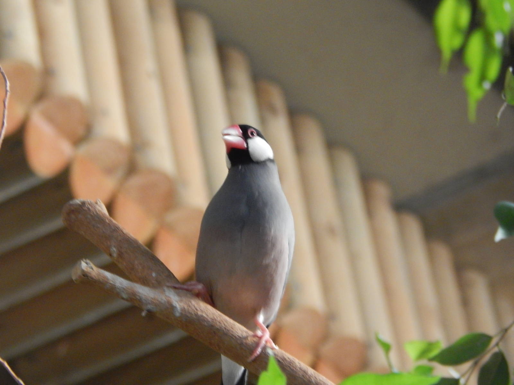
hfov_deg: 6.2
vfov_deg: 4.7
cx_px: 257
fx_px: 4722
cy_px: 192
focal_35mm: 318
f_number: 5.7
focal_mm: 56.5
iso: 640
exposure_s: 1/30
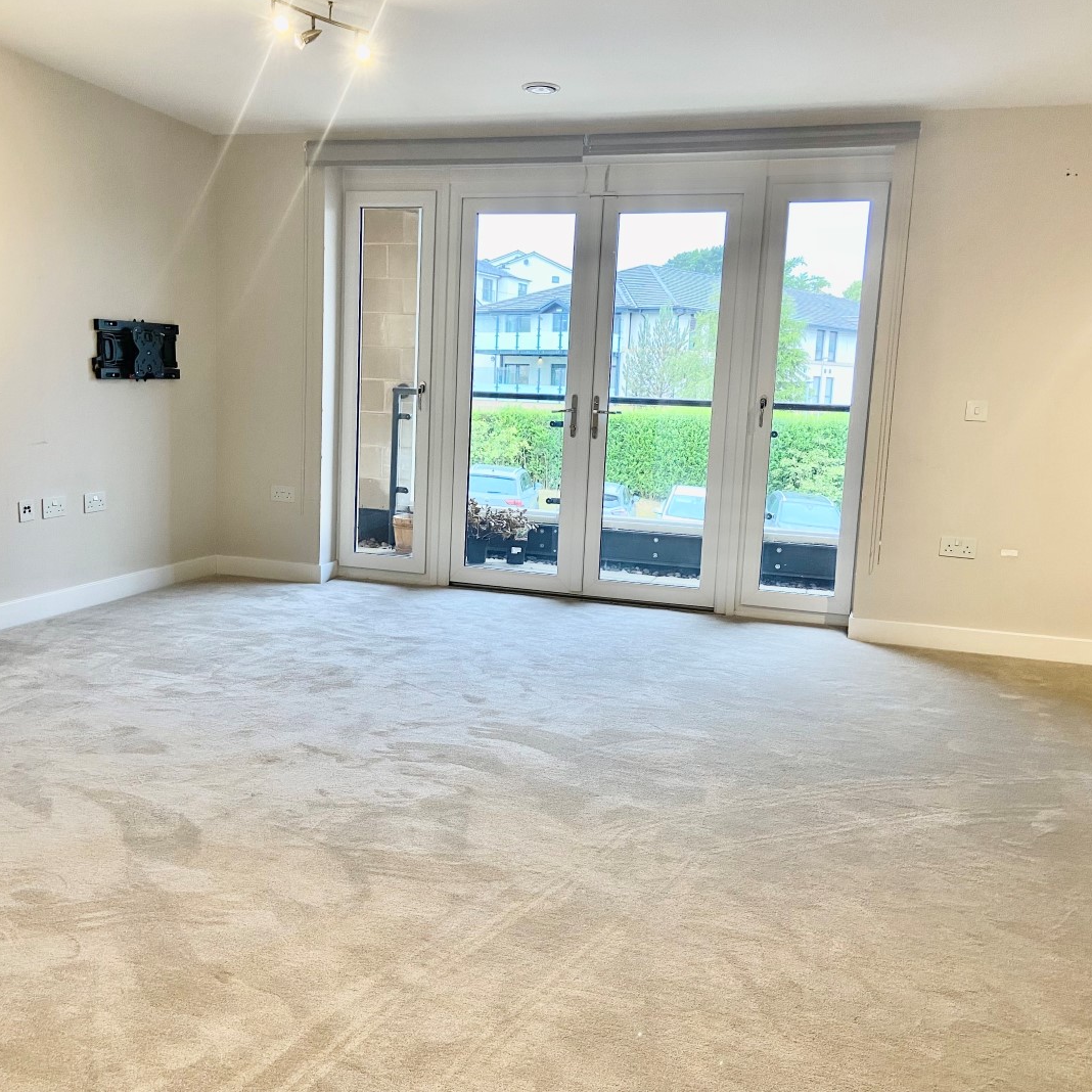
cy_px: 541
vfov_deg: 52.5
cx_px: 501
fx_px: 1106
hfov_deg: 52.5
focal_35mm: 31
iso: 80
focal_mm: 4.25
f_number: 1.8
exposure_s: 1/50
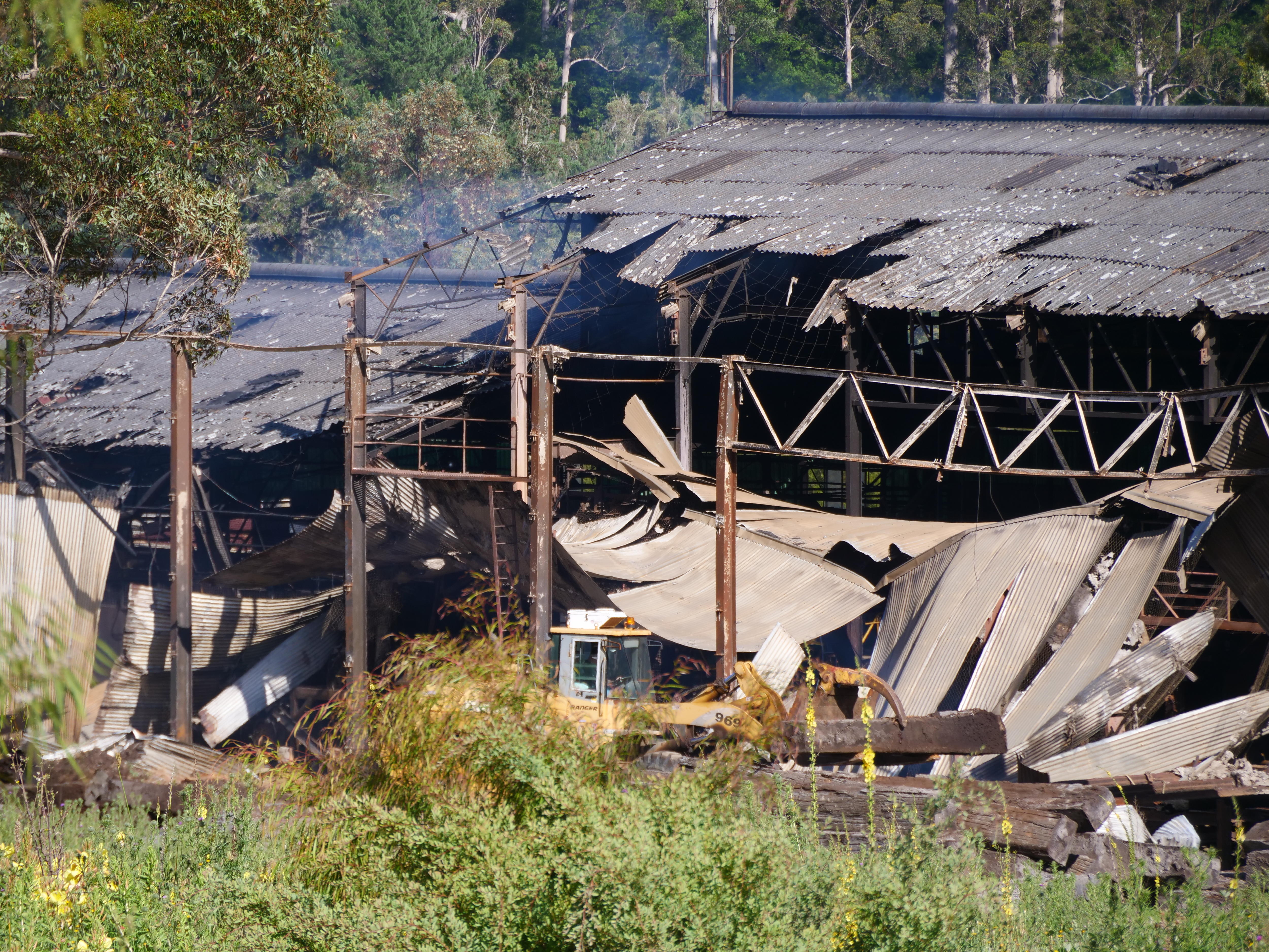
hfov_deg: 7.1
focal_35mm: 280
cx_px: 634
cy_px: 476
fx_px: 10265
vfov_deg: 5.3
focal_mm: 140
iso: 200
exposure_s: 1/640
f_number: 5.6
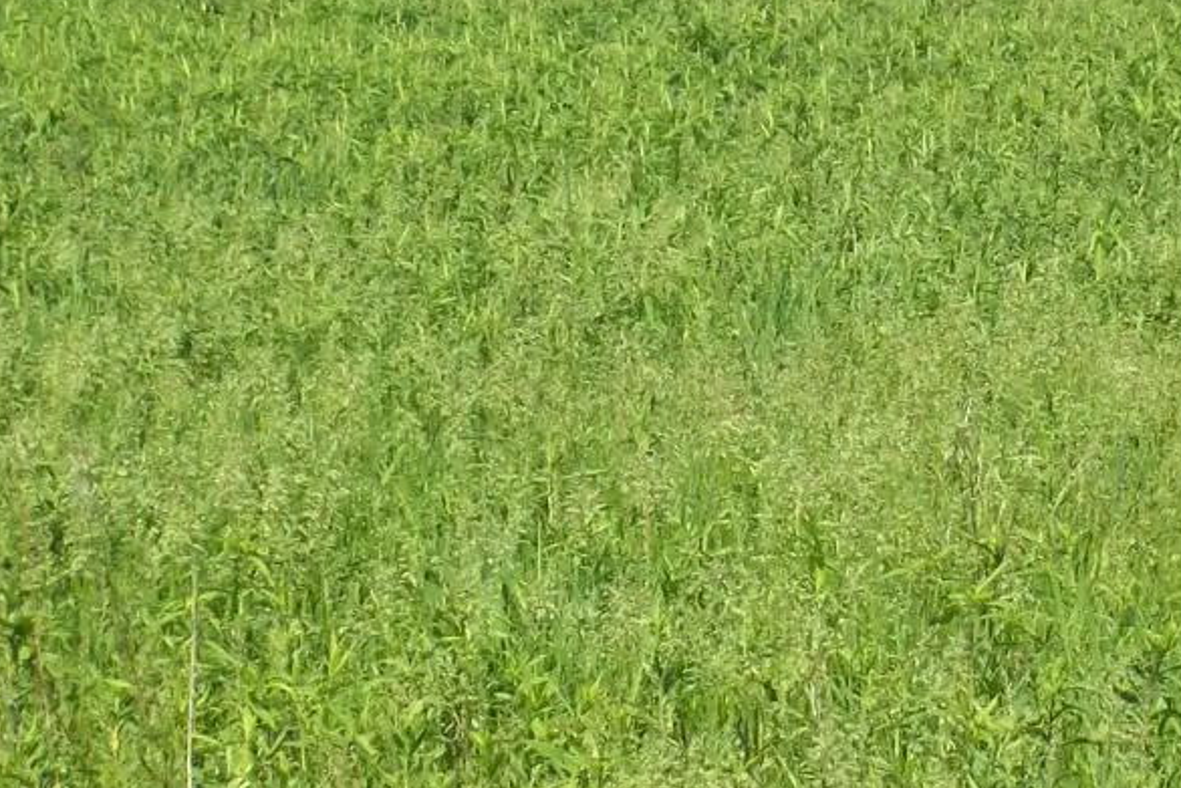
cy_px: 122
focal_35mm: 230
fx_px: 7547
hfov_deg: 8.9
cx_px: 965
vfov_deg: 6.0
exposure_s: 1/665
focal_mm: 18
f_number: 4.8
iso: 80
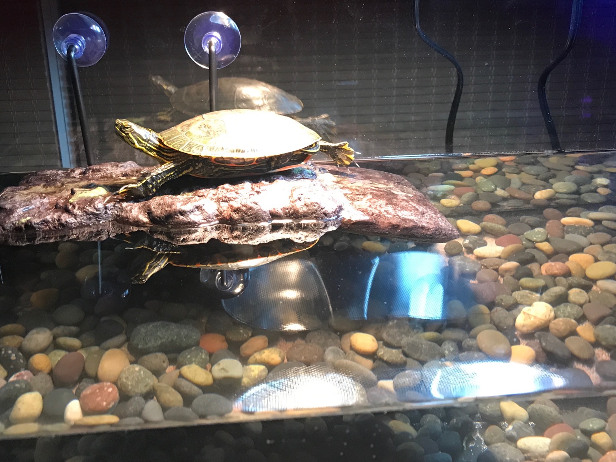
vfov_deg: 40.6
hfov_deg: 52.6
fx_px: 623
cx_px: 293
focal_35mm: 35
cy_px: 191
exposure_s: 1/15
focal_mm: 3.99
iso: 64
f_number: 1.8
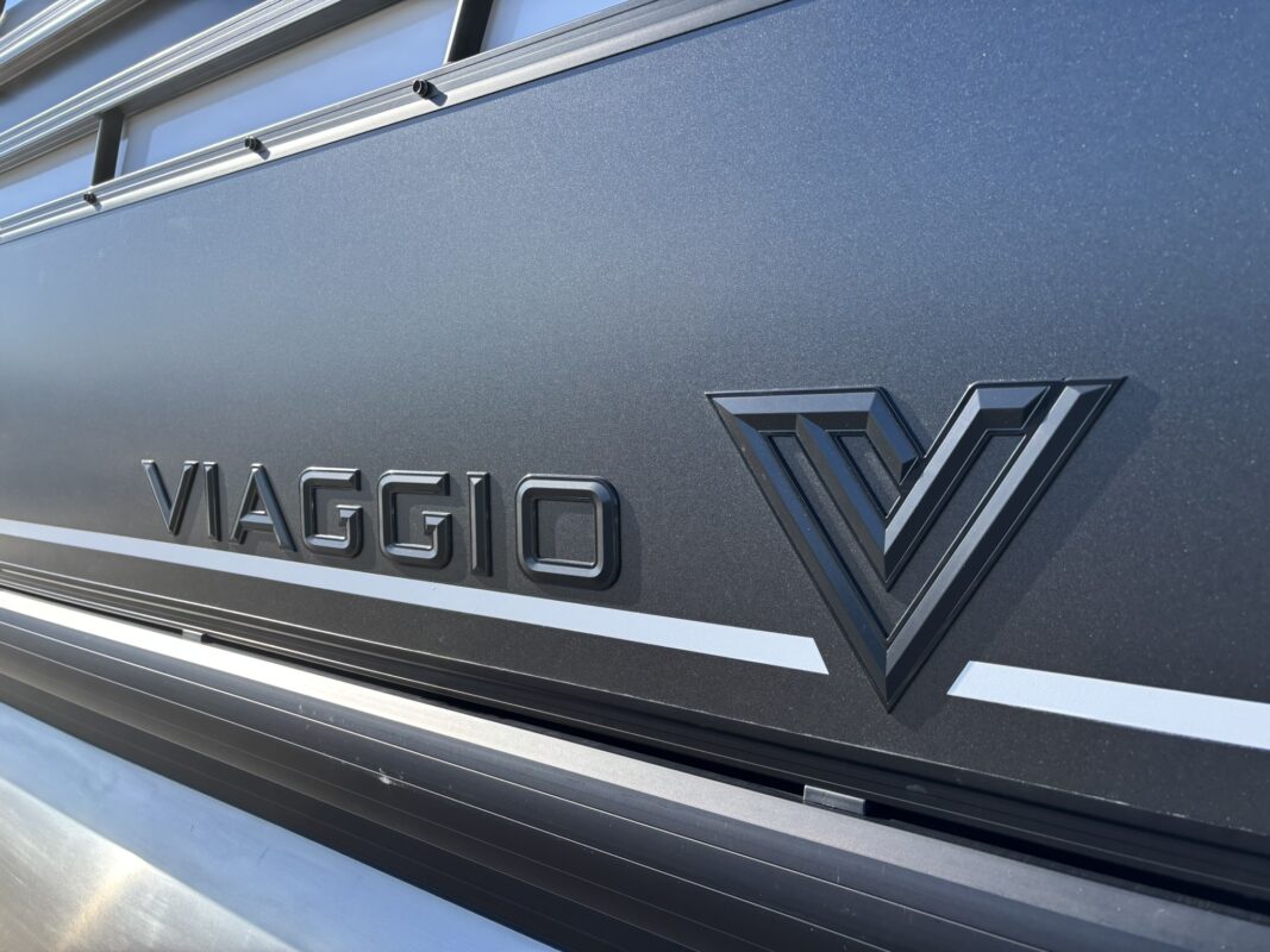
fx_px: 954
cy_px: 476
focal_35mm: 26
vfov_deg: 53.1
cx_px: 635
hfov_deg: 67.3
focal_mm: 5.96
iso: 50
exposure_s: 1/1047
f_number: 1.6
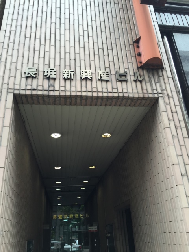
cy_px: 126
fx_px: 211
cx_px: 94
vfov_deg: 61.7
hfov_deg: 48.2
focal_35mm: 29
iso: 32
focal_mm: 4.15
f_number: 2.2
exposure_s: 1/184
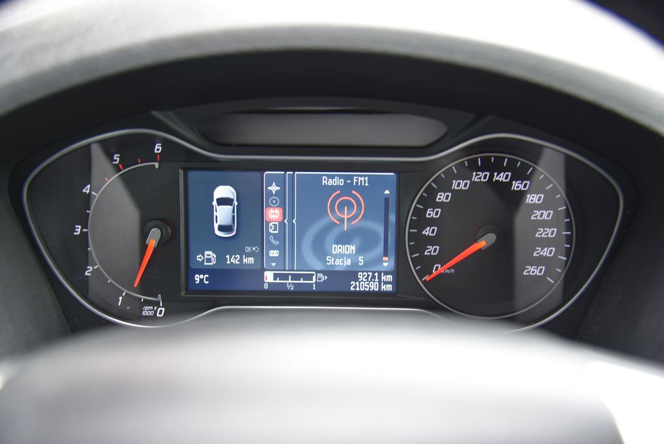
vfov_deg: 29.3
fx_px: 849
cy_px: 222
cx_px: 332
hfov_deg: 42.7
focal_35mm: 46
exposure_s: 1/20
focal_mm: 46
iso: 500
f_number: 4
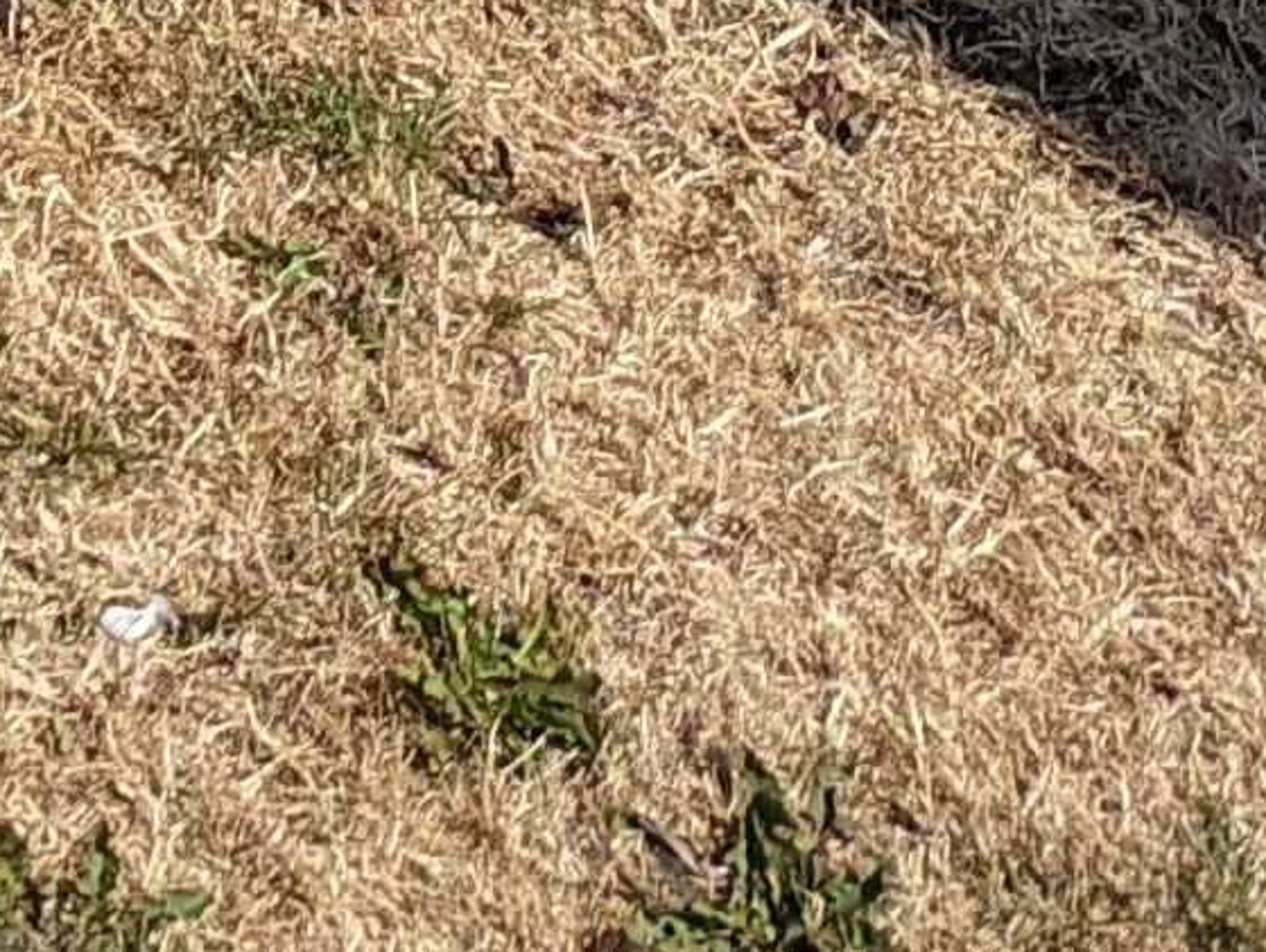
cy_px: -2508
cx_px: -1696
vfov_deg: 7.0
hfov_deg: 10.0
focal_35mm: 175
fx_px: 6406
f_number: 1.85
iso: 38
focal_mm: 6.81
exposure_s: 1/1770
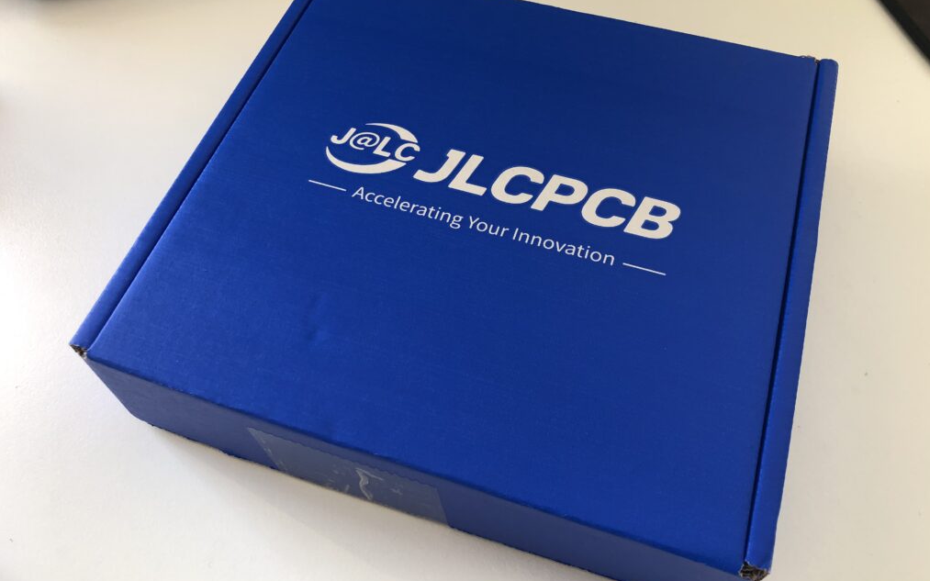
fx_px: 760
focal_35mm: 30
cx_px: 469
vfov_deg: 41.8
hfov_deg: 62.9
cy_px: 285
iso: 50
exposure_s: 1/120
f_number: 1.8
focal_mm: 4
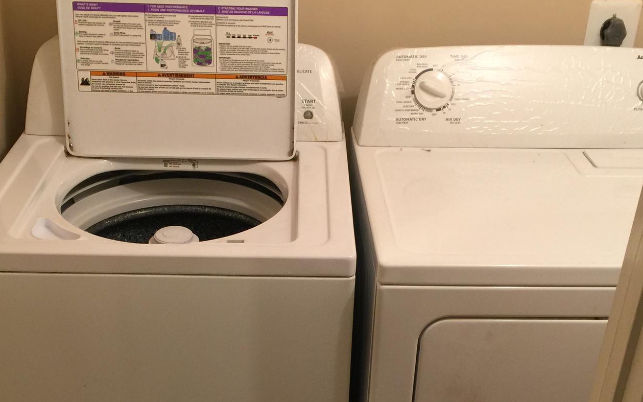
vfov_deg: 25.4
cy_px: 325
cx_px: 304
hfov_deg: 40.3
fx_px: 876
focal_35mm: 50
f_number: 2.2
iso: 50
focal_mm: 4.15
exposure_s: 1/15
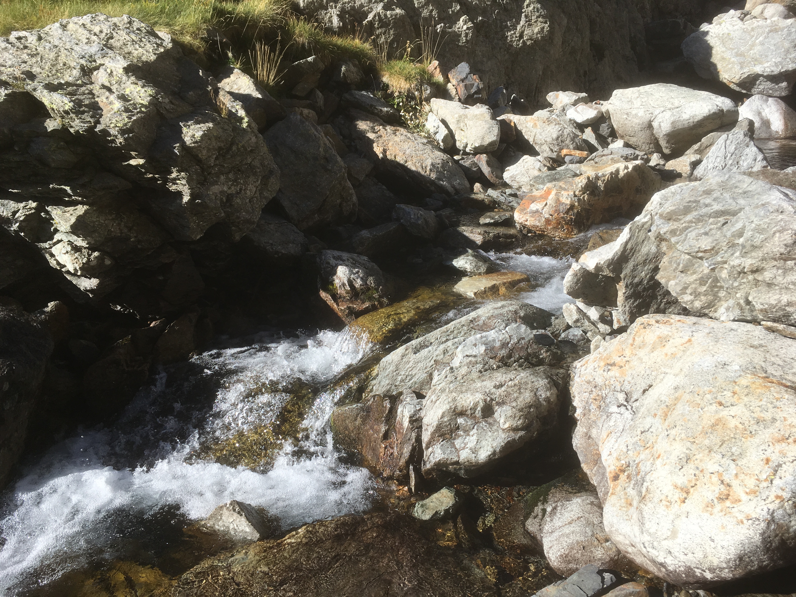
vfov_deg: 48.2
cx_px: 398
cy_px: 298
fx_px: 667
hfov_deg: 61.7
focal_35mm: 29
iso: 25
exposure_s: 1/1148
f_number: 2.2
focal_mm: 4.15
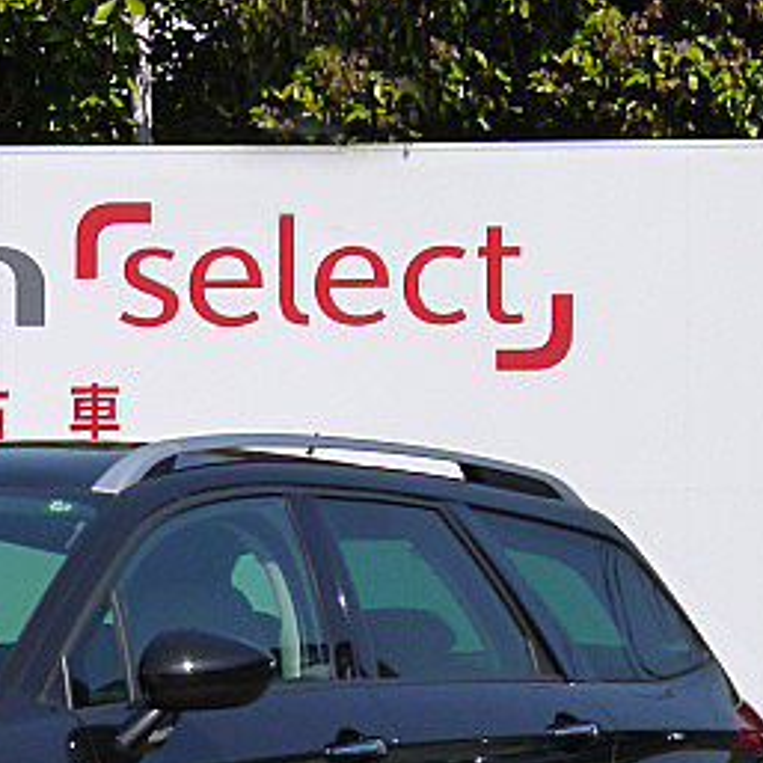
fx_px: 9376
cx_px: -145
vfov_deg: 4.7
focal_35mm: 376
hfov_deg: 4.6
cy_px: 698
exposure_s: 1/400
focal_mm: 21.5
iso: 160
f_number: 6.4
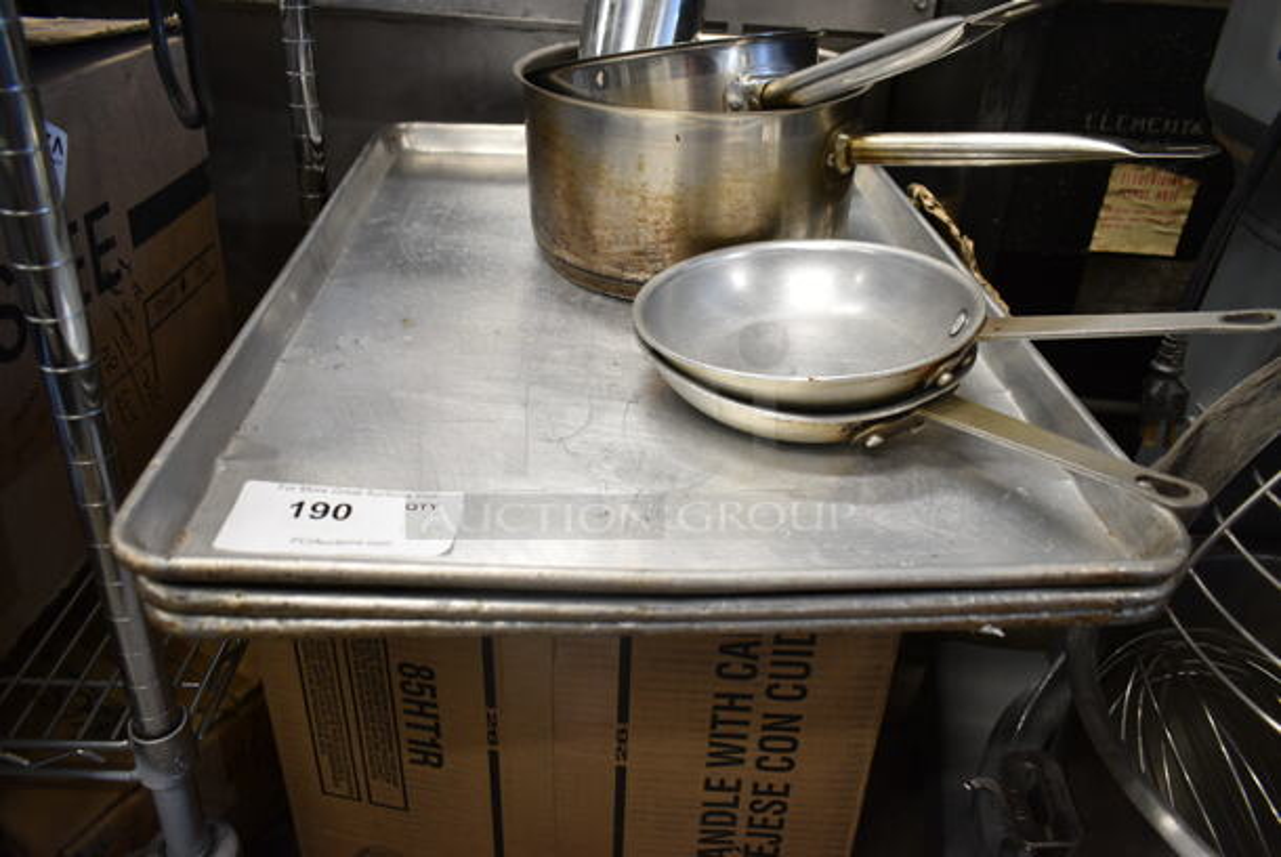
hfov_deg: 67.3
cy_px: 428
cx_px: 640
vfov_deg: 48.0
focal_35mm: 27
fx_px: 962
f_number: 3.5
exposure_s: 1/30
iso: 560
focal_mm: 18
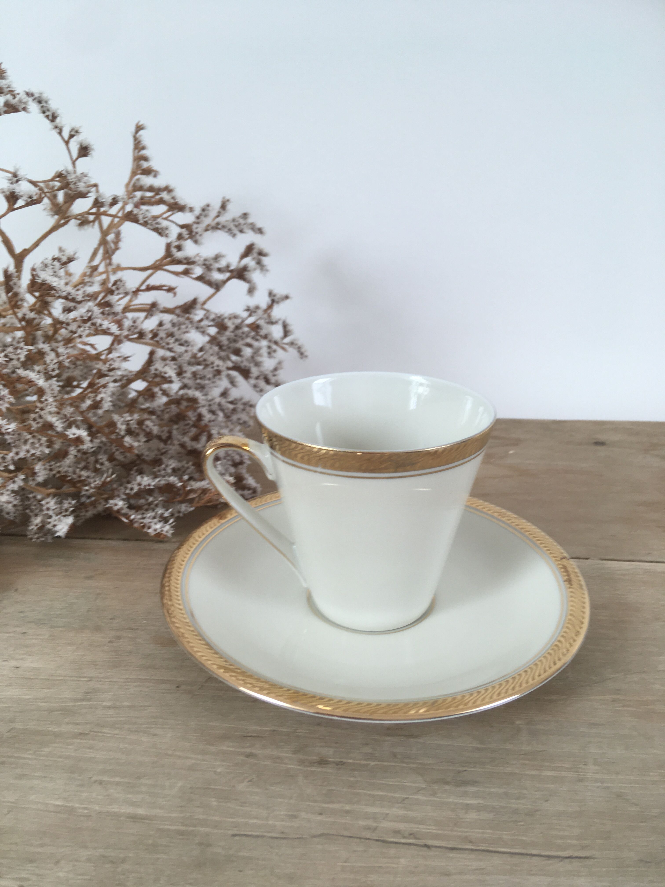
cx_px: 332
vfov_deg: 61.7
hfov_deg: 48.2
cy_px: 444
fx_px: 743
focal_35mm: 29
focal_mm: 4.15
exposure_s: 1/50
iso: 32
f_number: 2.2
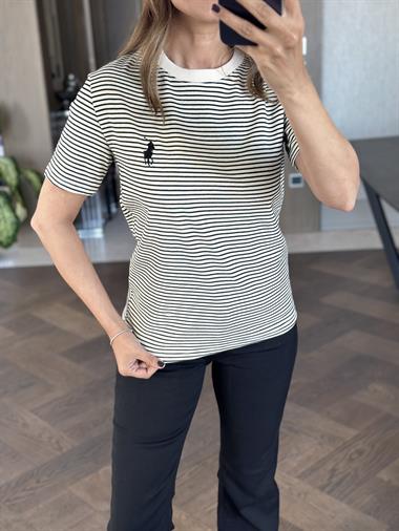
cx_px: 200
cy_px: 266
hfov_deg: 30.3
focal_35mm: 48
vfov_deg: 39.6
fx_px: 737
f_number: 1.78
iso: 125
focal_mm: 6.86
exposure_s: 1/67
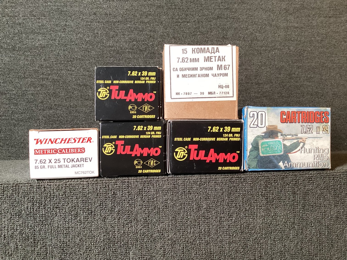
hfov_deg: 58.3
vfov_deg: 45.4
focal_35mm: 31
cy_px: 130
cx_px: 174
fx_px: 311
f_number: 2.4
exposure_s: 1/50
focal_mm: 3.3
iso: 125
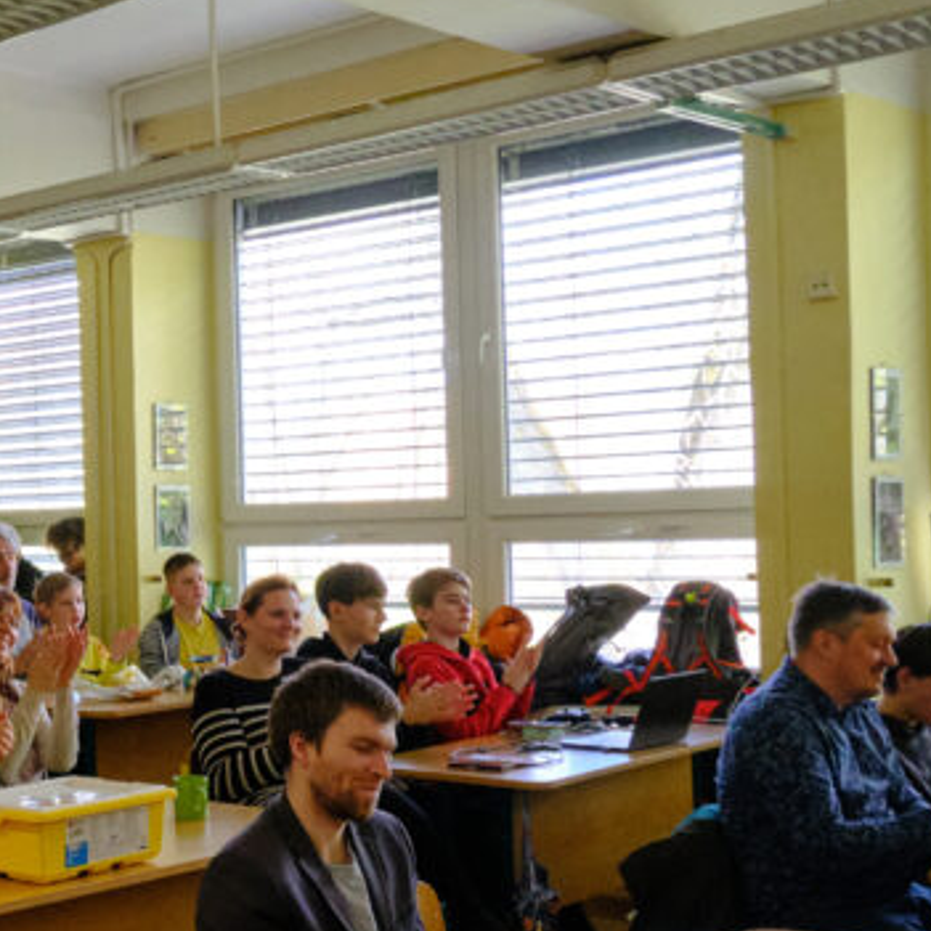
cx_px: -93
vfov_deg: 30.0
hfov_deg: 27.5
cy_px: 553
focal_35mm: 57
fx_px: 1734
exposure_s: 1/170
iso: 6400
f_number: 5.6
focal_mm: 15
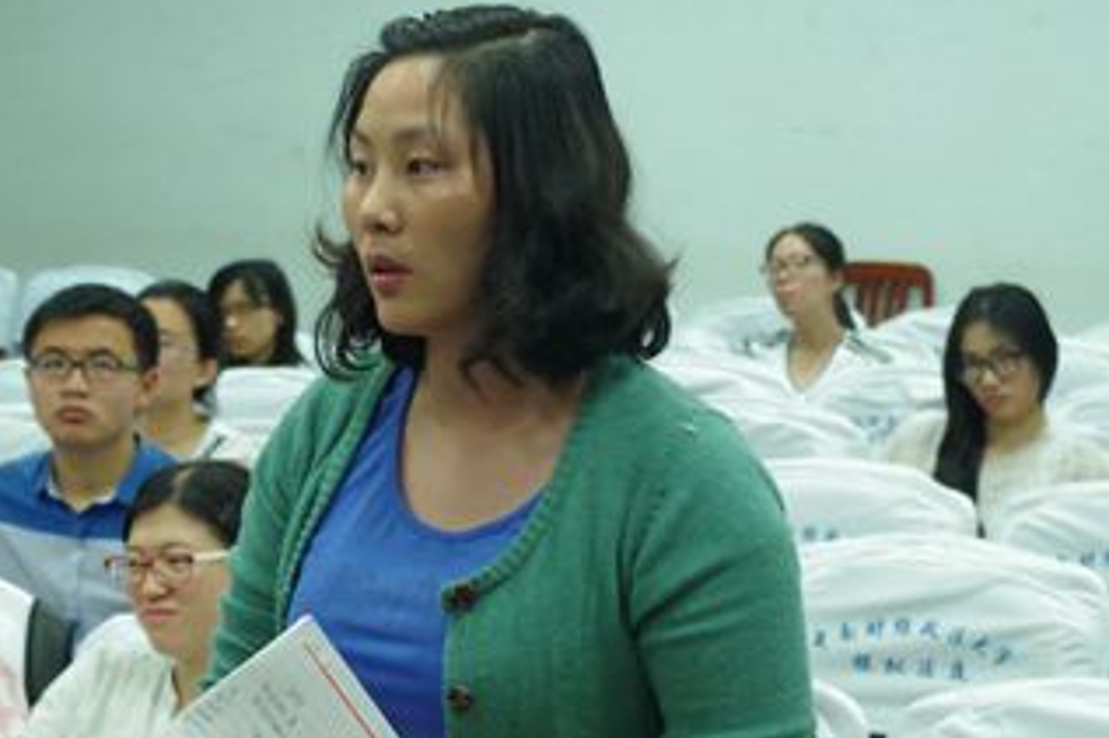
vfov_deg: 13.5
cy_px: 366
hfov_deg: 20.2
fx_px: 3110
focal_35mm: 101
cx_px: 476
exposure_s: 1/30
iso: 1600
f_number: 5.6
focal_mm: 42.5
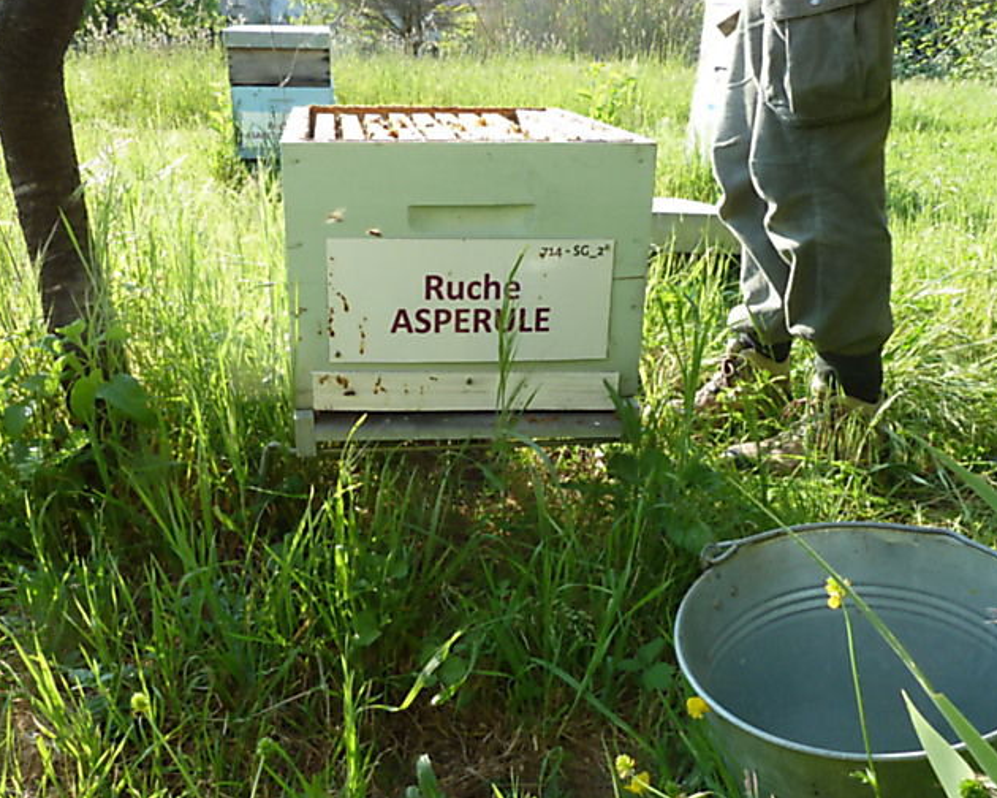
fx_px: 915
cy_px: 390
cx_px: 486
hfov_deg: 57.2
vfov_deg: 47.1
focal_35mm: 31
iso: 80
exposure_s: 1/100
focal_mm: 4.1
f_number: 4
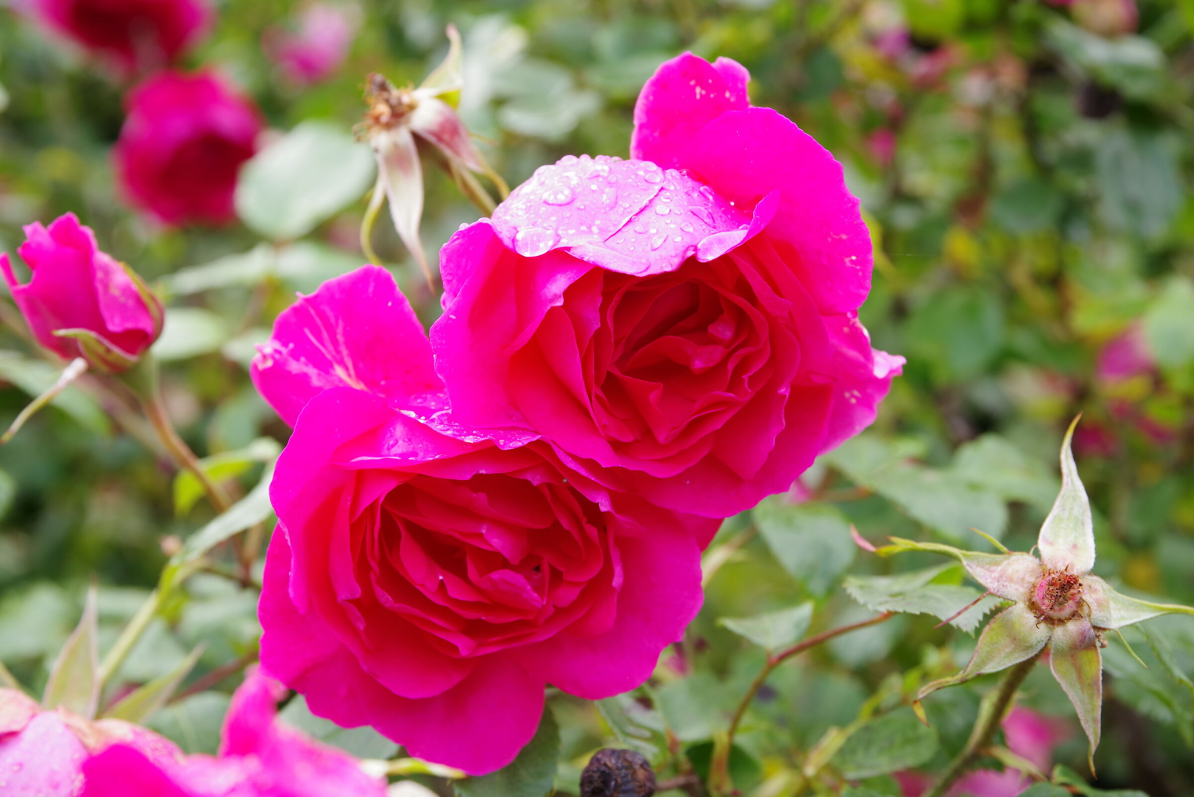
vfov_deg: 18.7
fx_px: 2422
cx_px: 597
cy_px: 398
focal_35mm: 73
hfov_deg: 27.7
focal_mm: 73
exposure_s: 1/30
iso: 200
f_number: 8
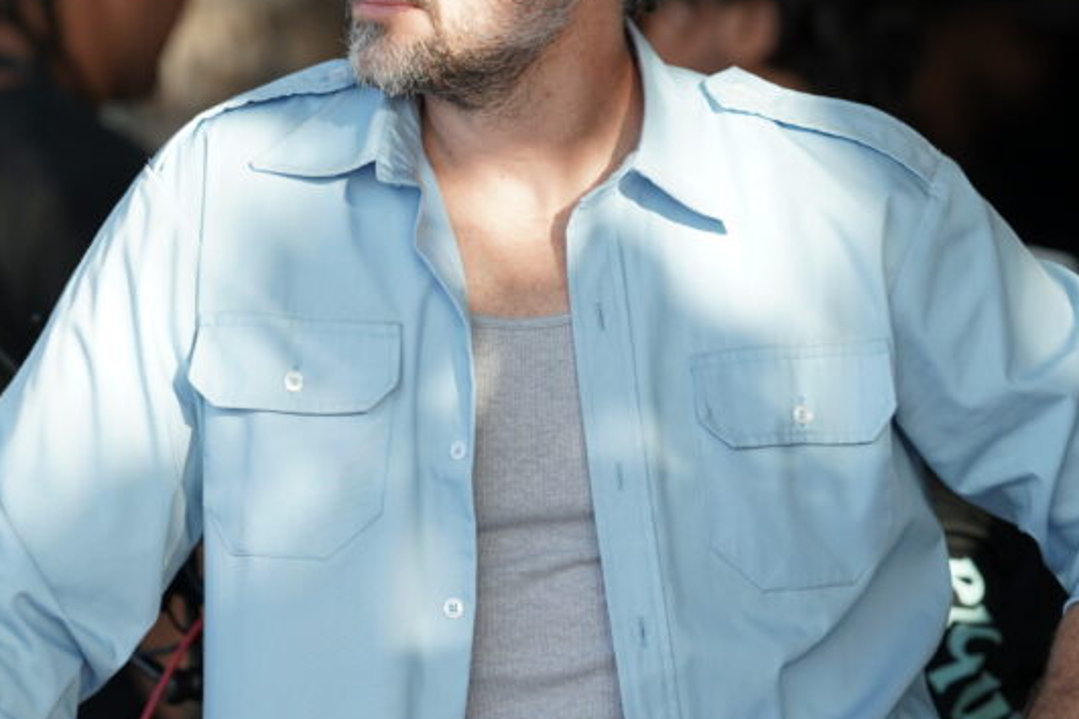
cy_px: 177
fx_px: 12071
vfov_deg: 3.4
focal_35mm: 403
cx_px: 532
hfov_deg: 5.1
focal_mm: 182.8
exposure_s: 1/500
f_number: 3.5
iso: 200
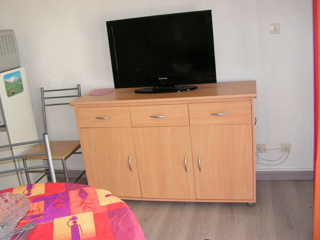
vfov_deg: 39.7
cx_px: 160
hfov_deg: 51.4
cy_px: 120
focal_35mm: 36
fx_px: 333
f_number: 3.2
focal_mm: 6
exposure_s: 1/40
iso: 200
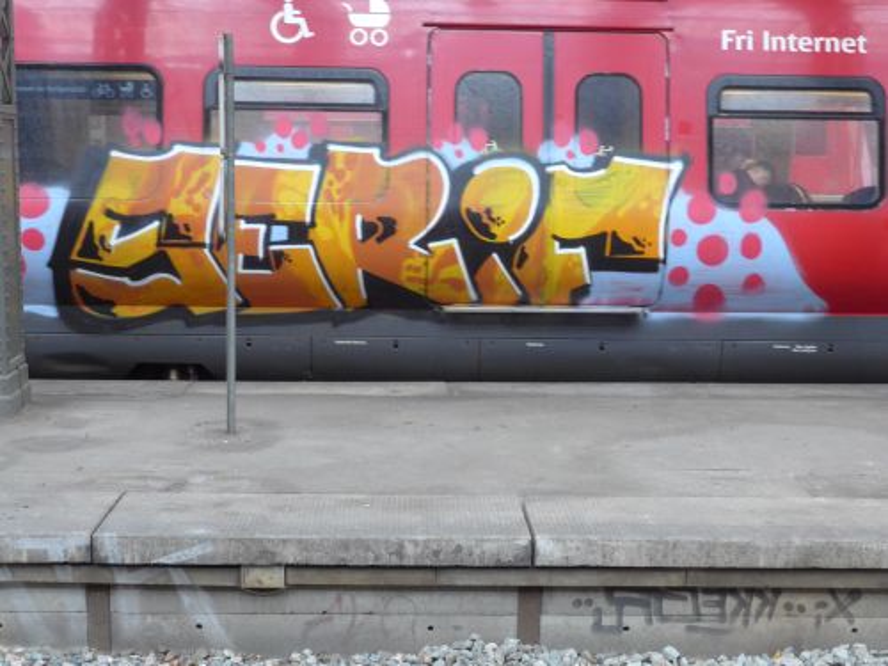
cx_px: 444
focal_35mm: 47
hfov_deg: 40.4
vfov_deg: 30.9
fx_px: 1206
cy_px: 333
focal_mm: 10.1
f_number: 6.3
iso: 400
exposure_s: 1/15
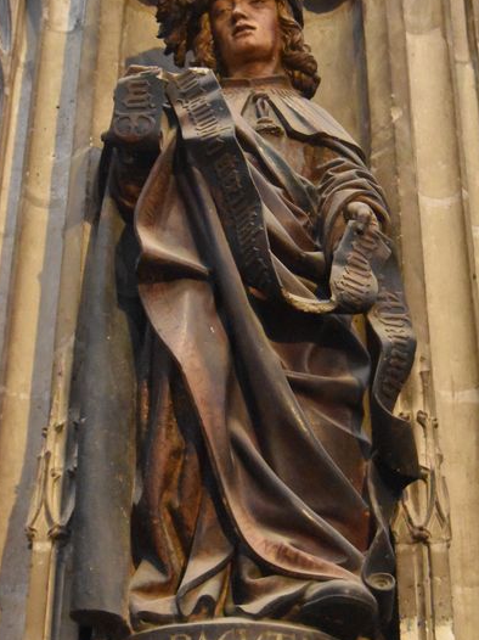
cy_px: 281
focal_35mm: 73
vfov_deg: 26.7
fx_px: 1348
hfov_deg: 20.1
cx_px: 267
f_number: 4.8
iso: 12800
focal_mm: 38
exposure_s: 1/15
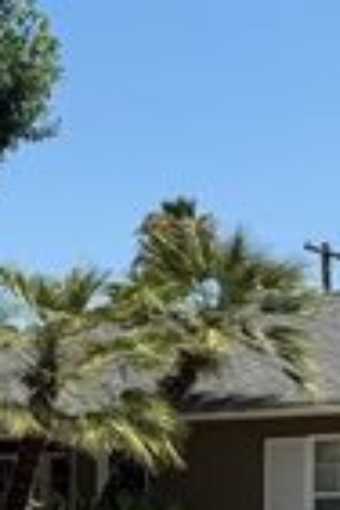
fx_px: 1487
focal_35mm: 105
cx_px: -647
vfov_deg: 18.9
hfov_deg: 10.1
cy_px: 515
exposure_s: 1/3413
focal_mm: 6.76
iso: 80
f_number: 1.78
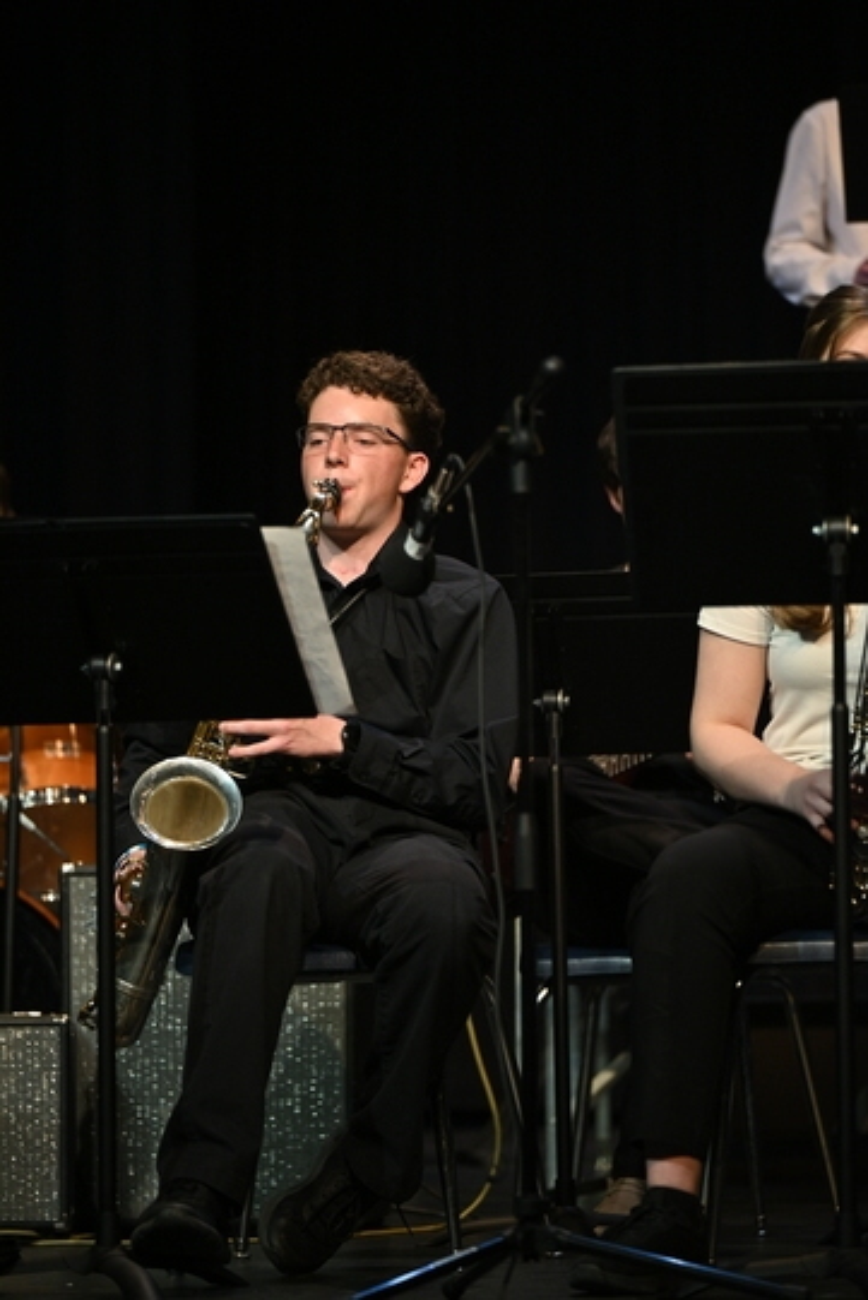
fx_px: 5240
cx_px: 434
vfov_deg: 14.1
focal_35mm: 145
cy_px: 650
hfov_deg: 9.5
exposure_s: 1/320
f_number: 2.8
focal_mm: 145
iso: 800
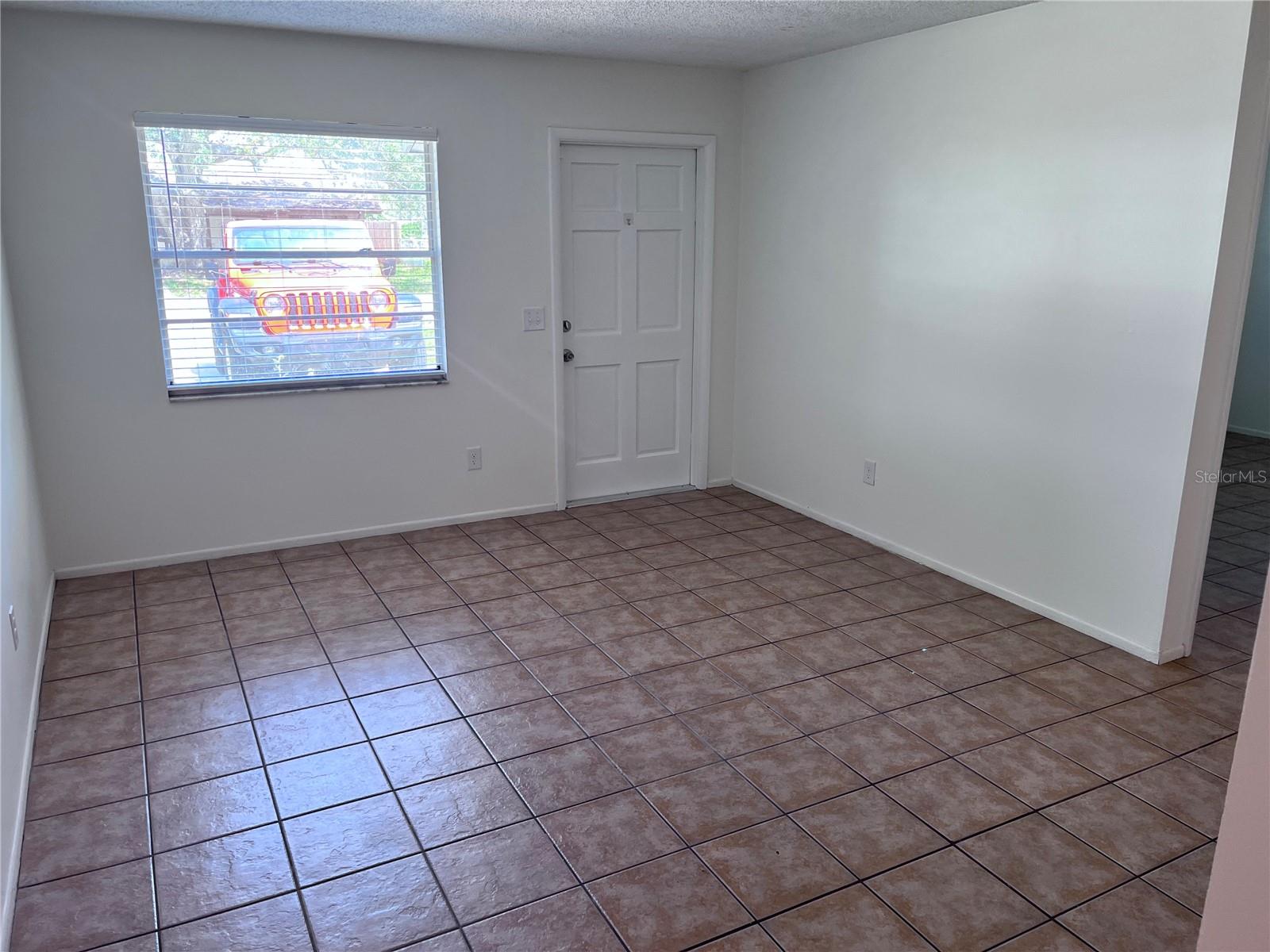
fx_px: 954
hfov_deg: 67.3
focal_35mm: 26
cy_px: 476
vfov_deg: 53.1
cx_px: 635
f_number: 1.6
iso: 100
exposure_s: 1/121
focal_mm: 5.1
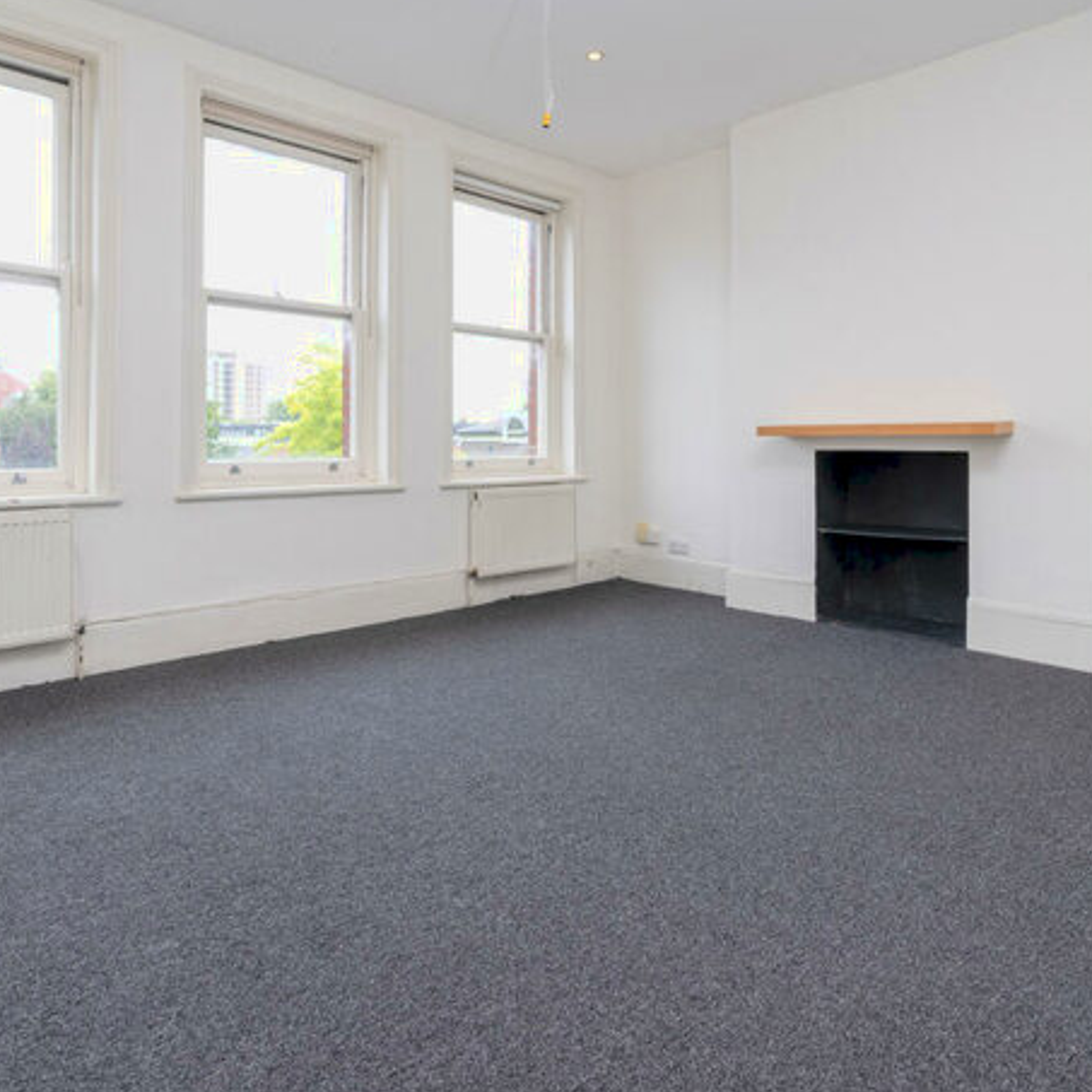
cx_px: 504
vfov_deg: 72.1
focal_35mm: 21
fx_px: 749
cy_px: 546
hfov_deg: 72.0
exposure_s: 1/25
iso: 200
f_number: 8
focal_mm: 16
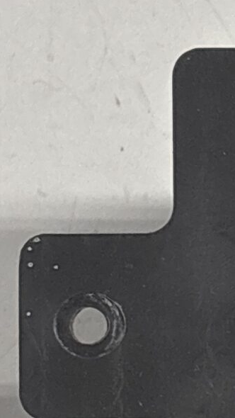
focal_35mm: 246
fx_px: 2724
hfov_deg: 4.8
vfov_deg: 8.7
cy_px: 358
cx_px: 644
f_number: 1.6
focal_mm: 5.96
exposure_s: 1/60
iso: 160
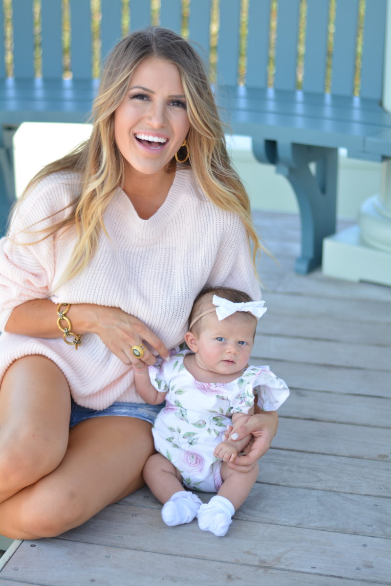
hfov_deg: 18.2
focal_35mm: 75
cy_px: 293
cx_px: 196
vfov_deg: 27.0
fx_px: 1220
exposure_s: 1/1000
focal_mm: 50
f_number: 1.8
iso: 125
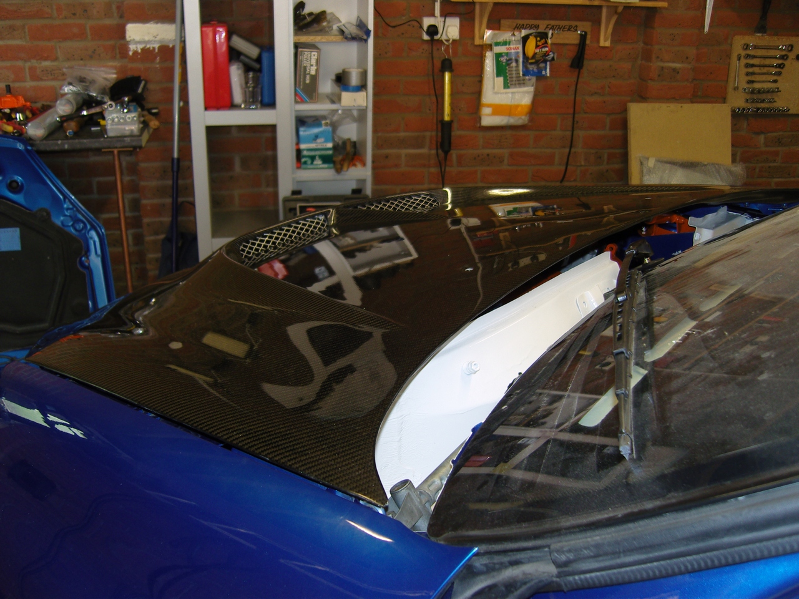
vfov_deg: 41.8
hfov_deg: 54.0
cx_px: 400
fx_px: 785
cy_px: 300
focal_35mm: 34
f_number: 2.8
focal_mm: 7.3
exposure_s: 1/40
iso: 100
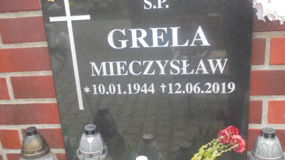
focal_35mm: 42
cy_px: 86
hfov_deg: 48.4
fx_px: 317
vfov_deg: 28.3
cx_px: 142
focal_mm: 6.9
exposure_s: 1/30
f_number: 4.2
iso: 320
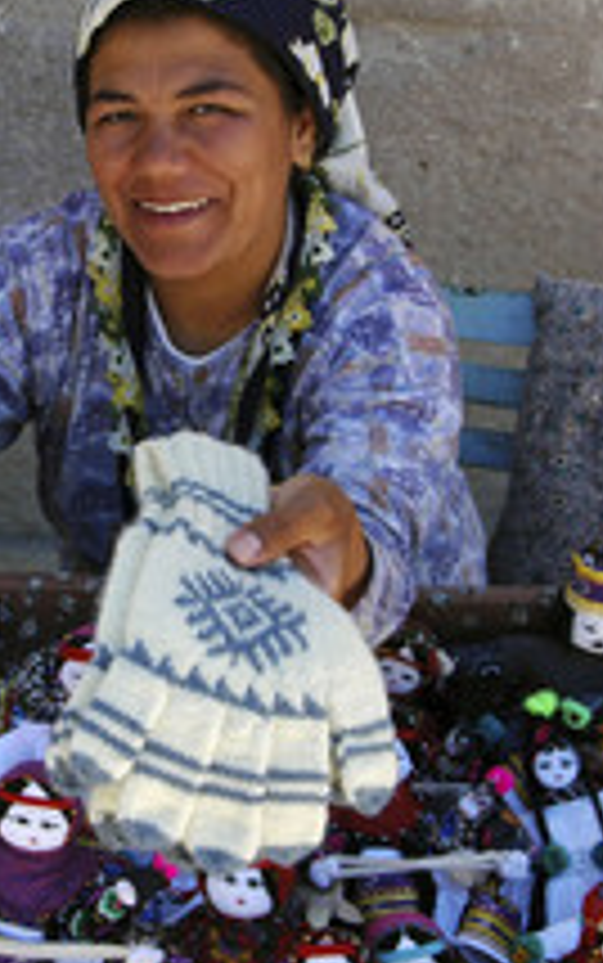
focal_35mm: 66
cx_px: 74
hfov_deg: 19.4
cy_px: 432
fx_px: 1733
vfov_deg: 31.0
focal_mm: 22
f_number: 7.1
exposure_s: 1/200
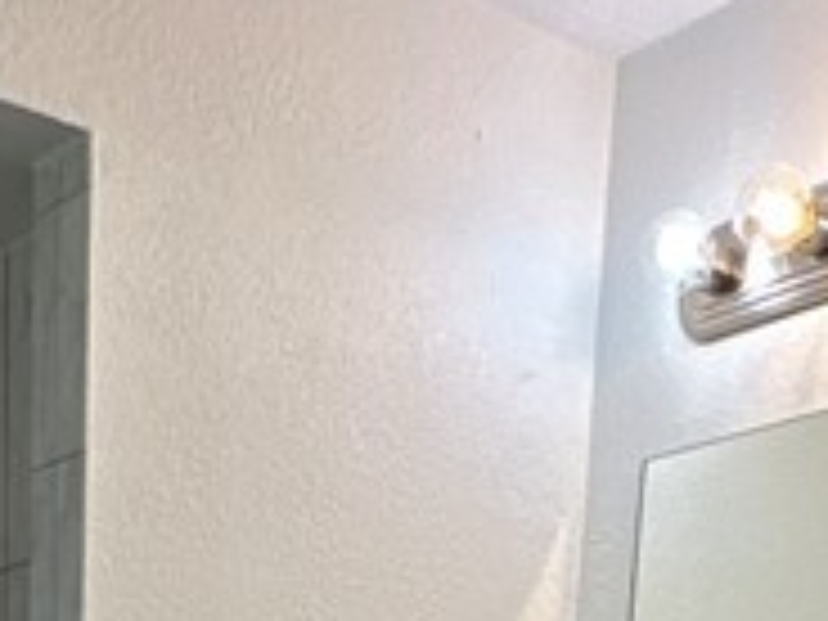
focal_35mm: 78
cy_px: 1458
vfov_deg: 13.8
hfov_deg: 25.0
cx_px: 374
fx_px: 1866
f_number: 2.2
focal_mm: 2.22
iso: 50
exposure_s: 1/99
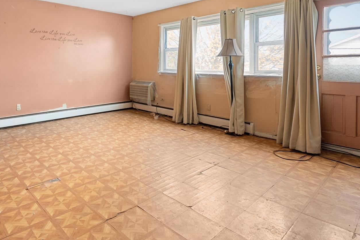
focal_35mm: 23
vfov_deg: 53.4
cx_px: 133
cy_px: 70
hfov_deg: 74.7
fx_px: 230
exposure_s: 1/2.5
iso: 1600
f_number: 10
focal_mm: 14
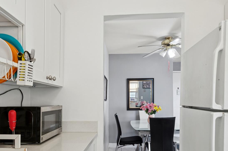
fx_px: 164
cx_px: 110
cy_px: 119
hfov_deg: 69.4
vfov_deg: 47.0
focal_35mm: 26
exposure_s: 1/10
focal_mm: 14
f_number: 11
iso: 200
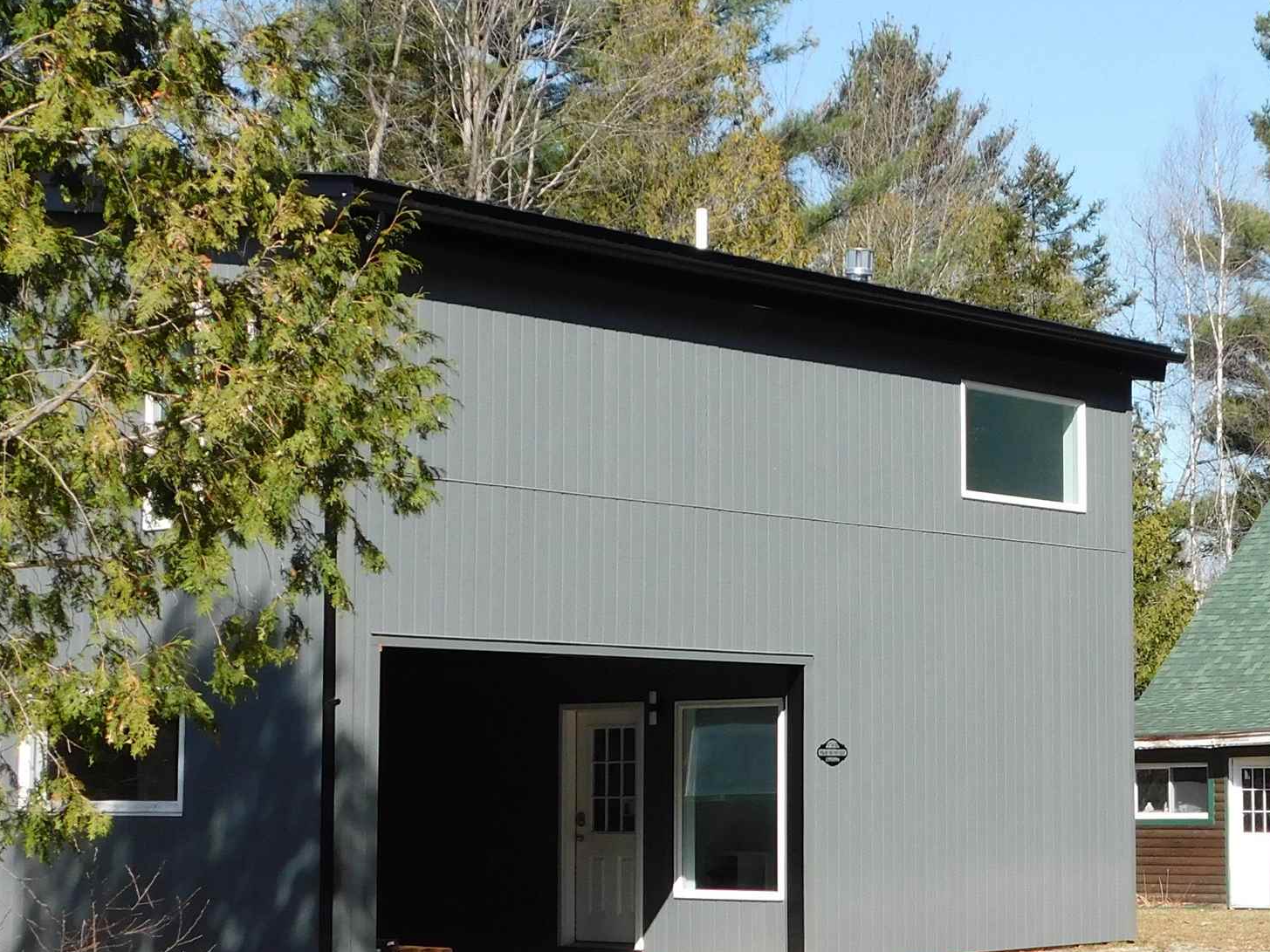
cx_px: 975
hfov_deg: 25.3
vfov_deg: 19.3
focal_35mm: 76
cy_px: 598
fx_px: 2788
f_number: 3.5
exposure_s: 1/800
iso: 125
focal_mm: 6.3
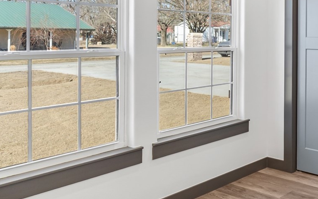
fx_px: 329
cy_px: 57
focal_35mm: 38
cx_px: 373
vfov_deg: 33.1
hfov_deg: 39.1
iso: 400
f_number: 2.8
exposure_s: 1/160
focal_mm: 14
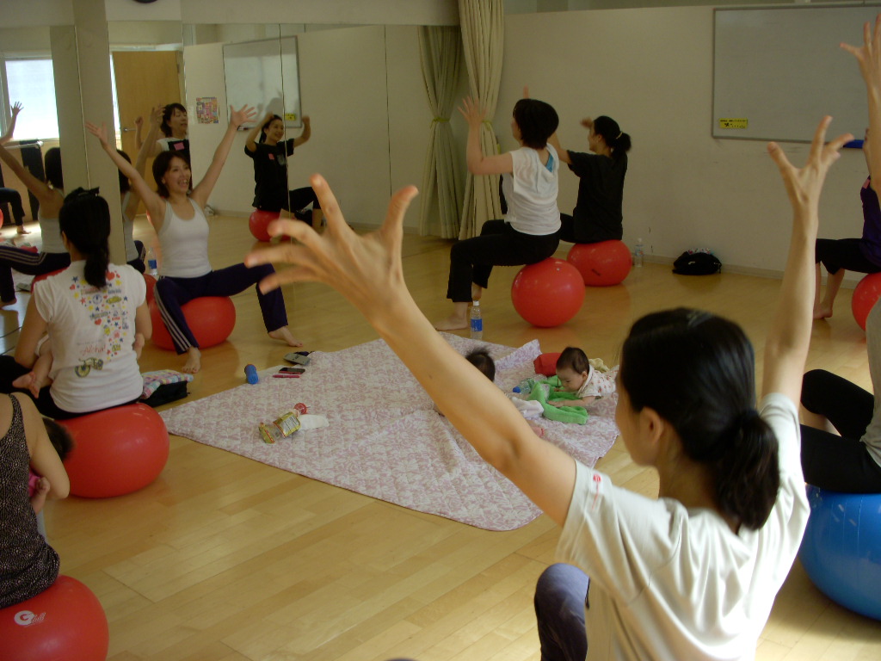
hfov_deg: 49.0
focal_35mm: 38
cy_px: 330
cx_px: 440
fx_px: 967
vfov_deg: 37.7
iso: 100
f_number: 3.3
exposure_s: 1/100
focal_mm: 6.3
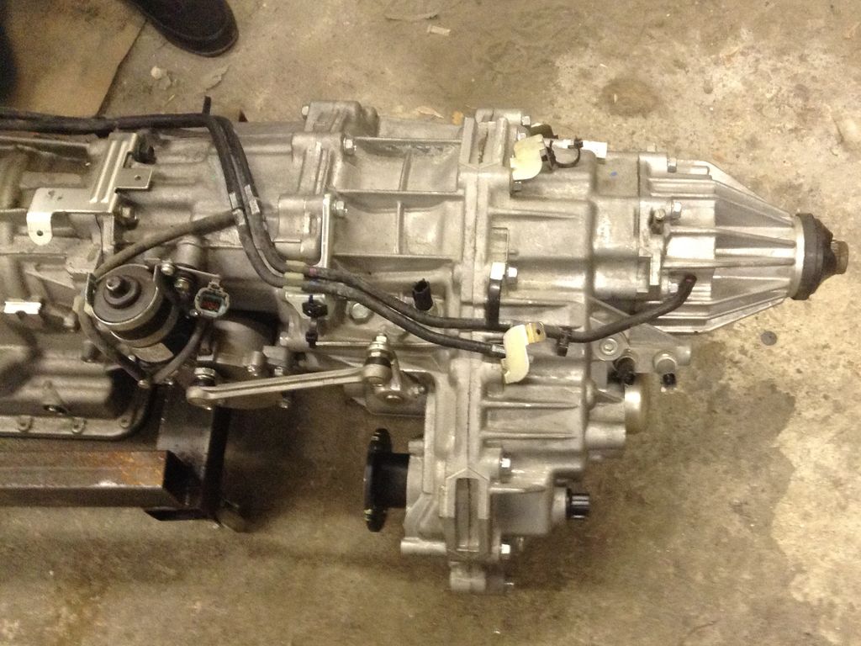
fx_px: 821
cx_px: 430
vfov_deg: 42.9
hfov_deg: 55.4
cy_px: 323
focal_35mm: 33
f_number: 2.4
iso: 250
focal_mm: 3.3
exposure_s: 1/17
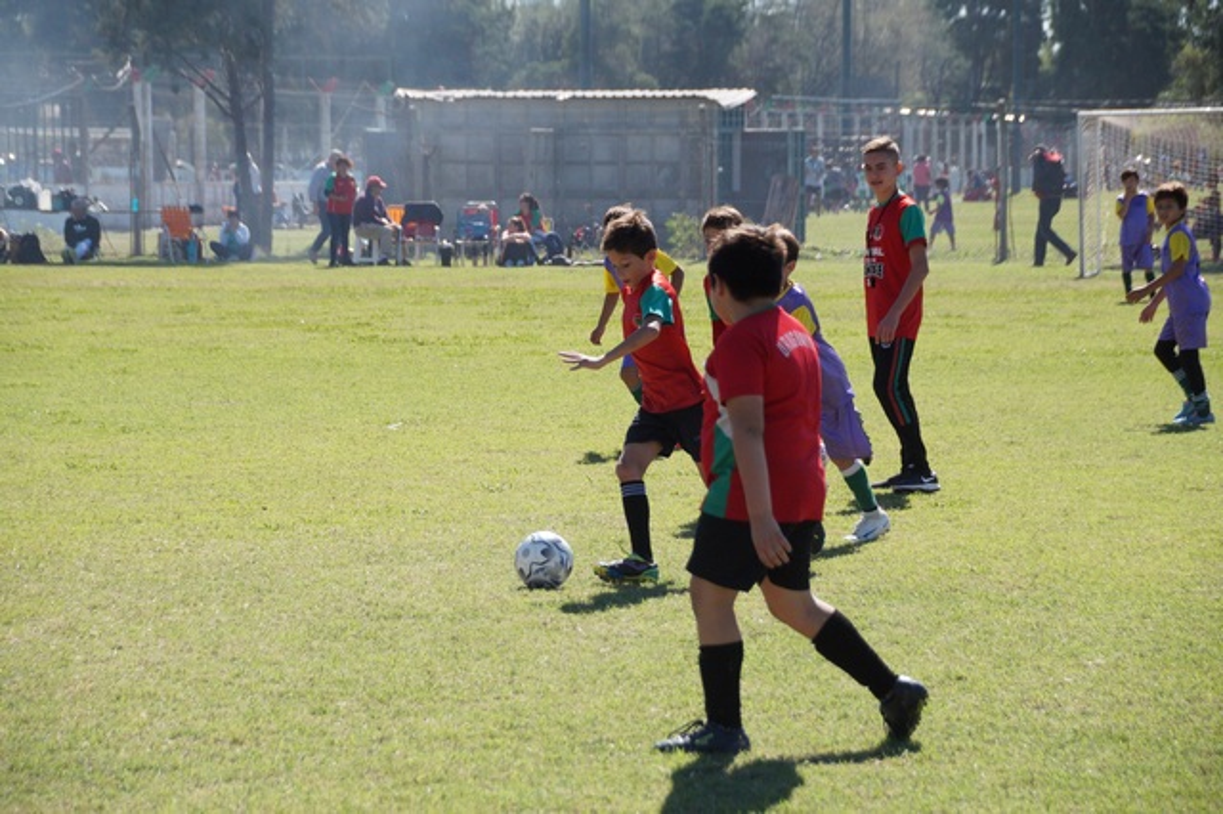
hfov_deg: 15.2
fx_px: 4584
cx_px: 612
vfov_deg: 10.1
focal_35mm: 135
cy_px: 407
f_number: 5.6
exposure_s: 1/2000
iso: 800
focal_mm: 90
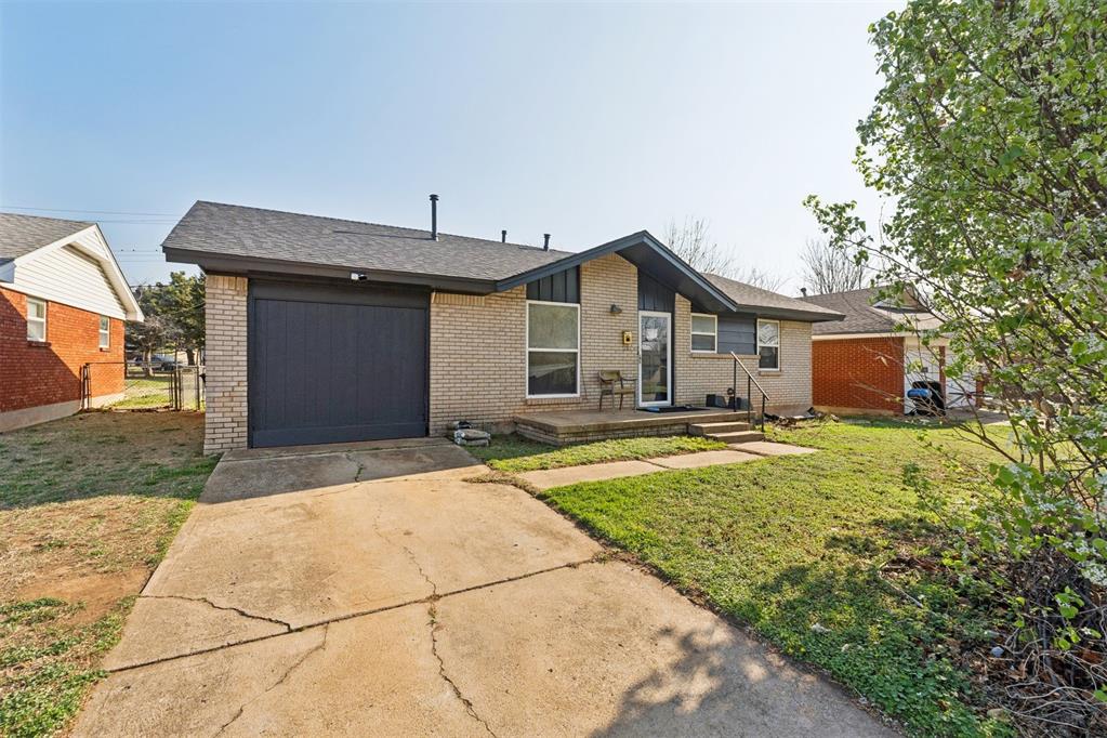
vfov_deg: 77.3
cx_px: 554
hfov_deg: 100.4
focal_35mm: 15
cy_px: 369
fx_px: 461
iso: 200
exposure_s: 1/500
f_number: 8
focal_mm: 10
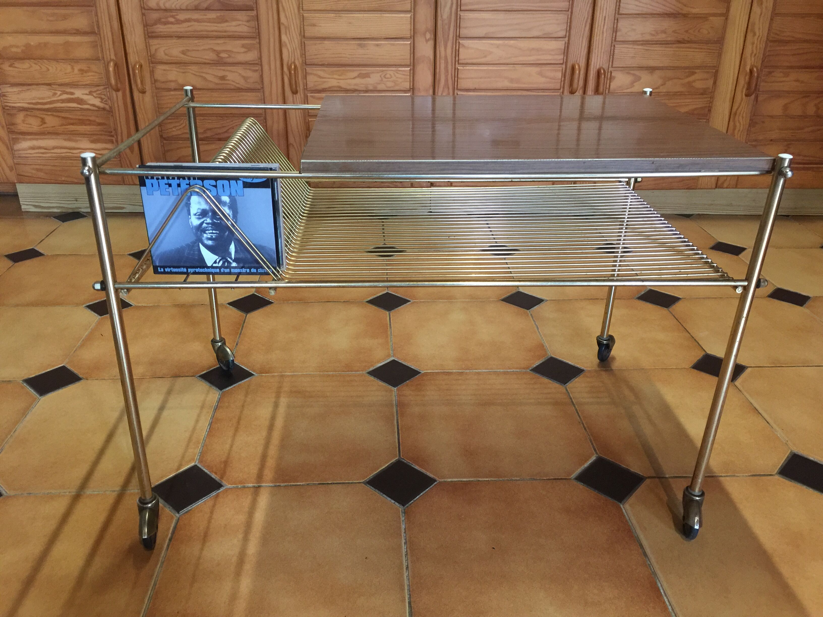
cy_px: 308
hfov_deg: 61.7
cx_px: 412
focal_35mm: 29
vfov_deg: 48.2
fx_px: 689
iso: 125
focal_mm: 4.15
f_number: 2.2
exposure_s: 1/17
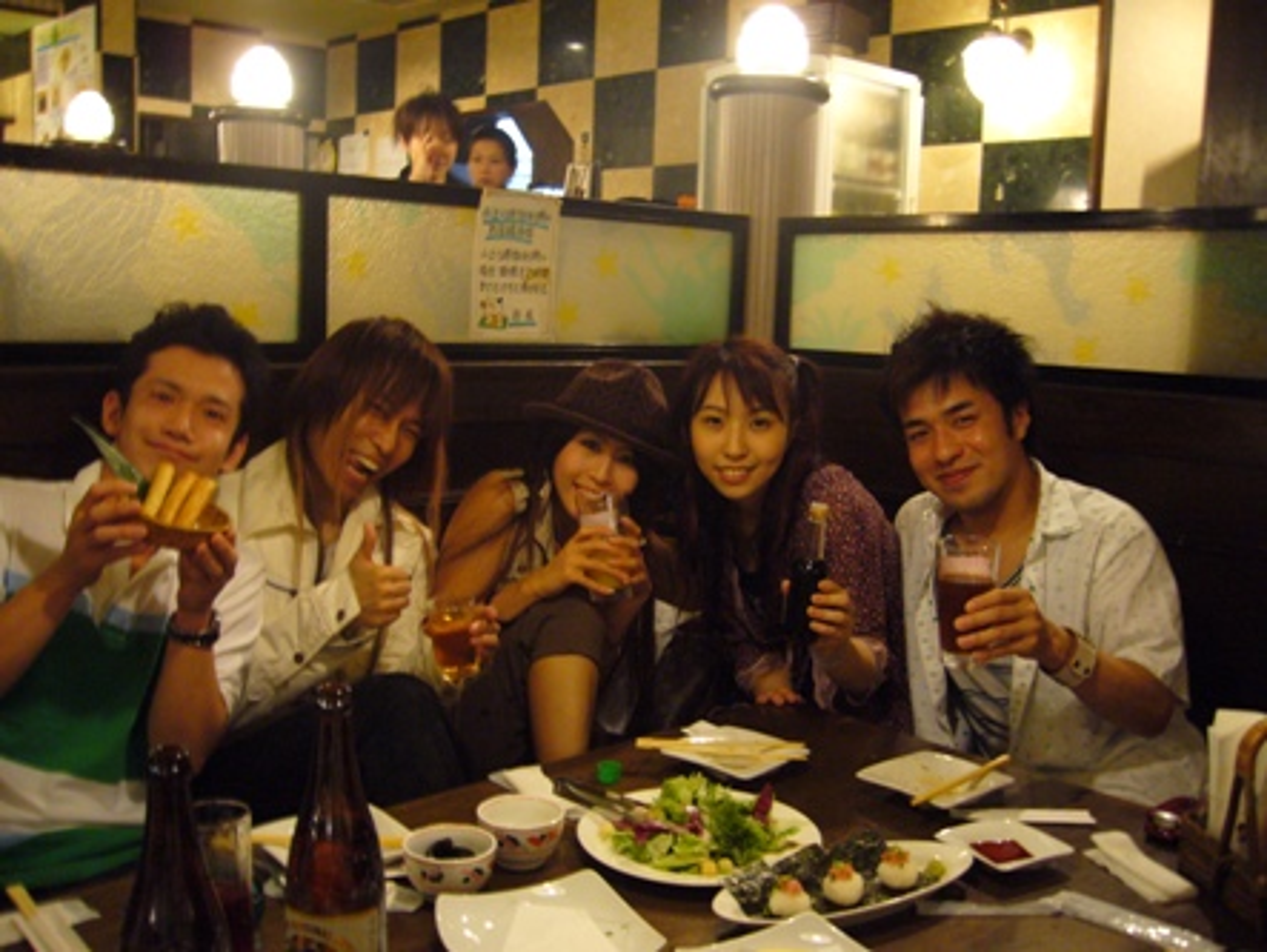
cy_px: 476
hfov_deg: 52.6
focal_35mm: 35
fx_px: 1282
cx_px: 634
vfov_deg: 40.8
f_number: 2.8
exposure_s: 1/8
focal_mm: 5.8
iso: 200
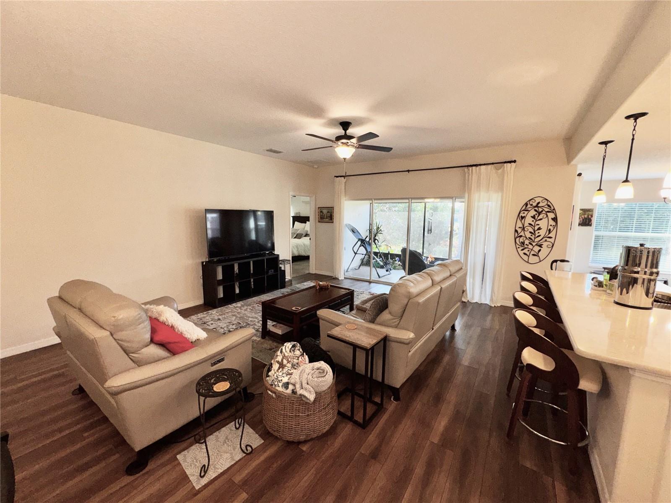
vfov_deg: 85.7
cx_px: 336
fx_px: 271
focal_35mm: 14
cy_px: 252
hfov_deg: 102.1
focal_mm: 2.22
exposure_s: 1/122
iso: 64
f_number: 2.2
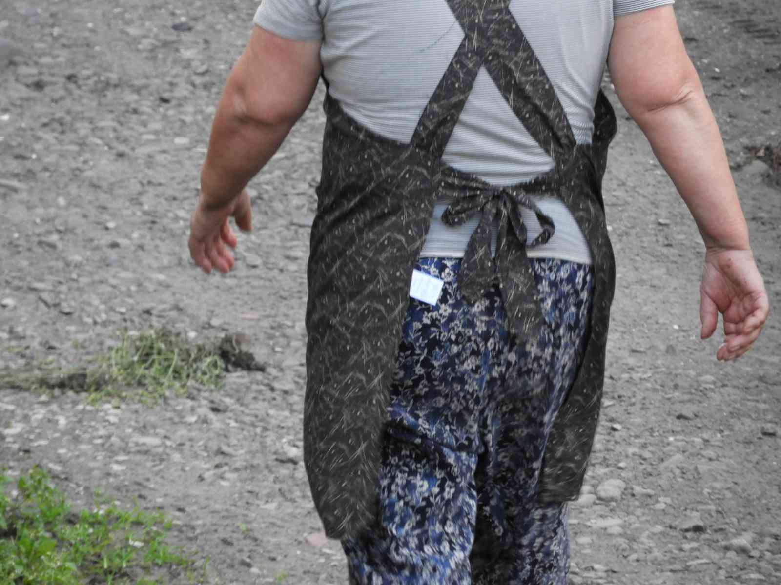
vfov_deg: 2.1
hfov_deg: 2.8
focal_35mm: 700
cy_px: 292
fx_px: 15793
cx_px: 390
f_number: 5.6
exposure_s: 1/60
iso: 500
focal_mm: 125.4
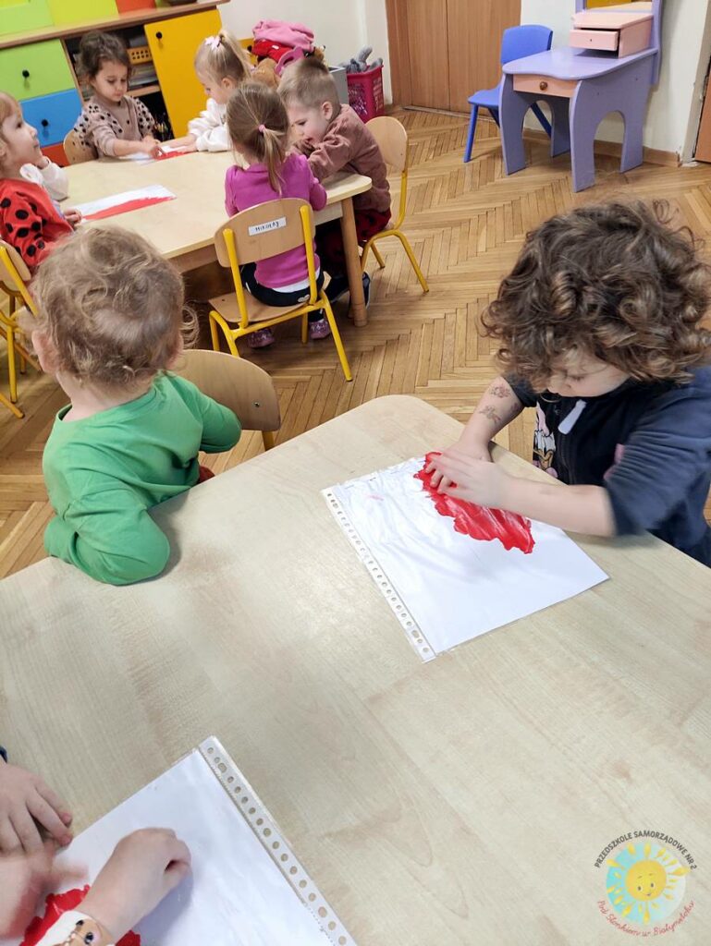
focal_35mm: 24
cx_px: 356
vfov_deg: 71.6
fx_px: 657
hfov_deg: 56.9
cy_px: 473
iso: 223
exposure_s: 1/33.3
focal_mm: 4.68
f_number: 1.8
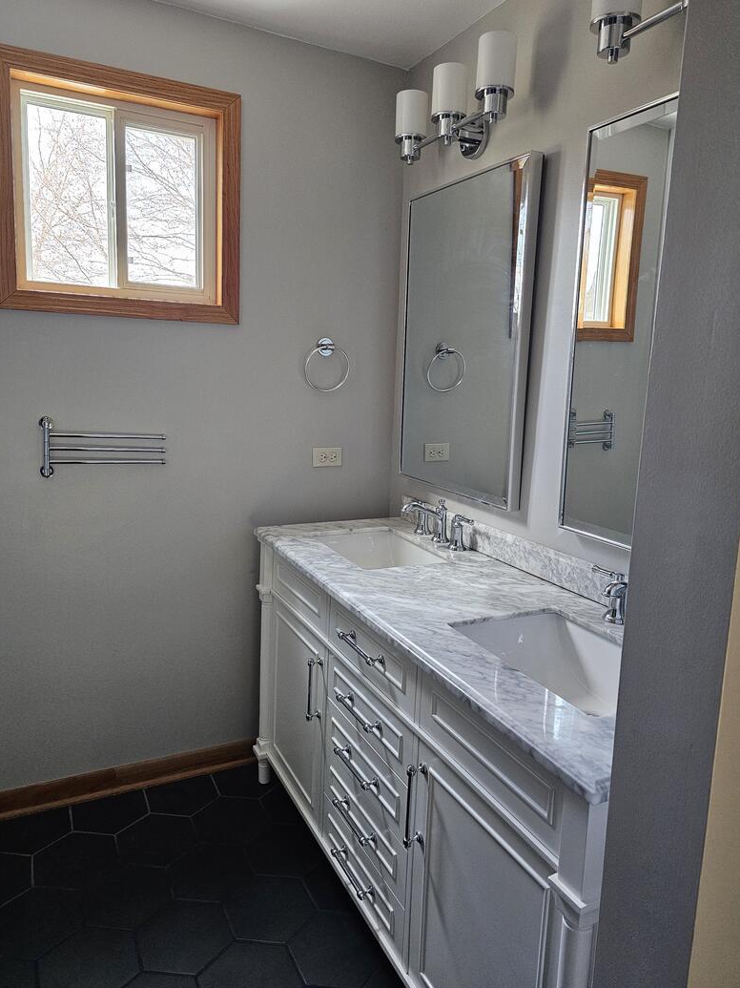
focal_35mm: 24
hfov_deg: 56.8
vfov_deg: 71.6
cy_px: 485
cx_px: 369
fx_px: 684
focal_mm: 6.3
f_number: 1.7
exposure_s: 1/170
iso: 500
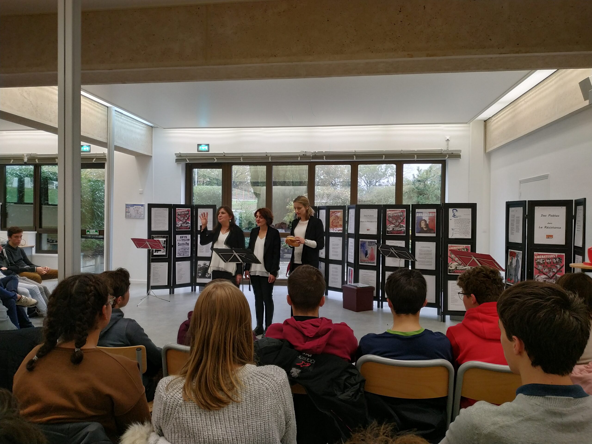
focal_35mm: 24
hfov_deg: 71.6
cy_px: 222
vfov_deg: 56.8
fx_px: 410
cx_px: 296
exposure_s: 1/25
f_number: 1.9
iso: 200
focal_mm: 3.94
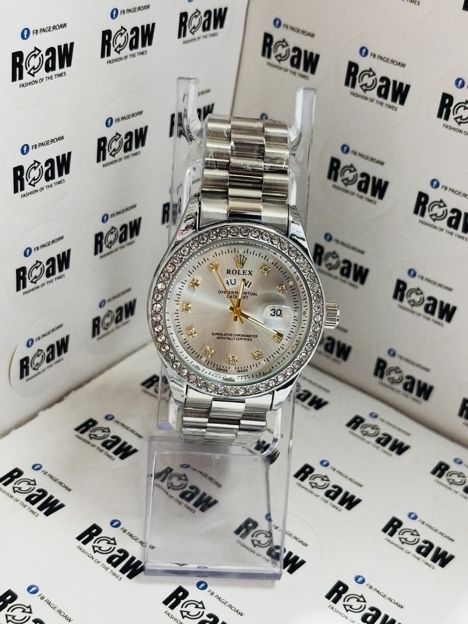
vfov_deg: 36.8
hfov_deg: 28.0
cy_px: 312
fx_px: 937
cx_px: 234
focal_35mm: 52
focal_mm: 5.96
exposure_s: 1/50
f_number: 1.6
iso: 125
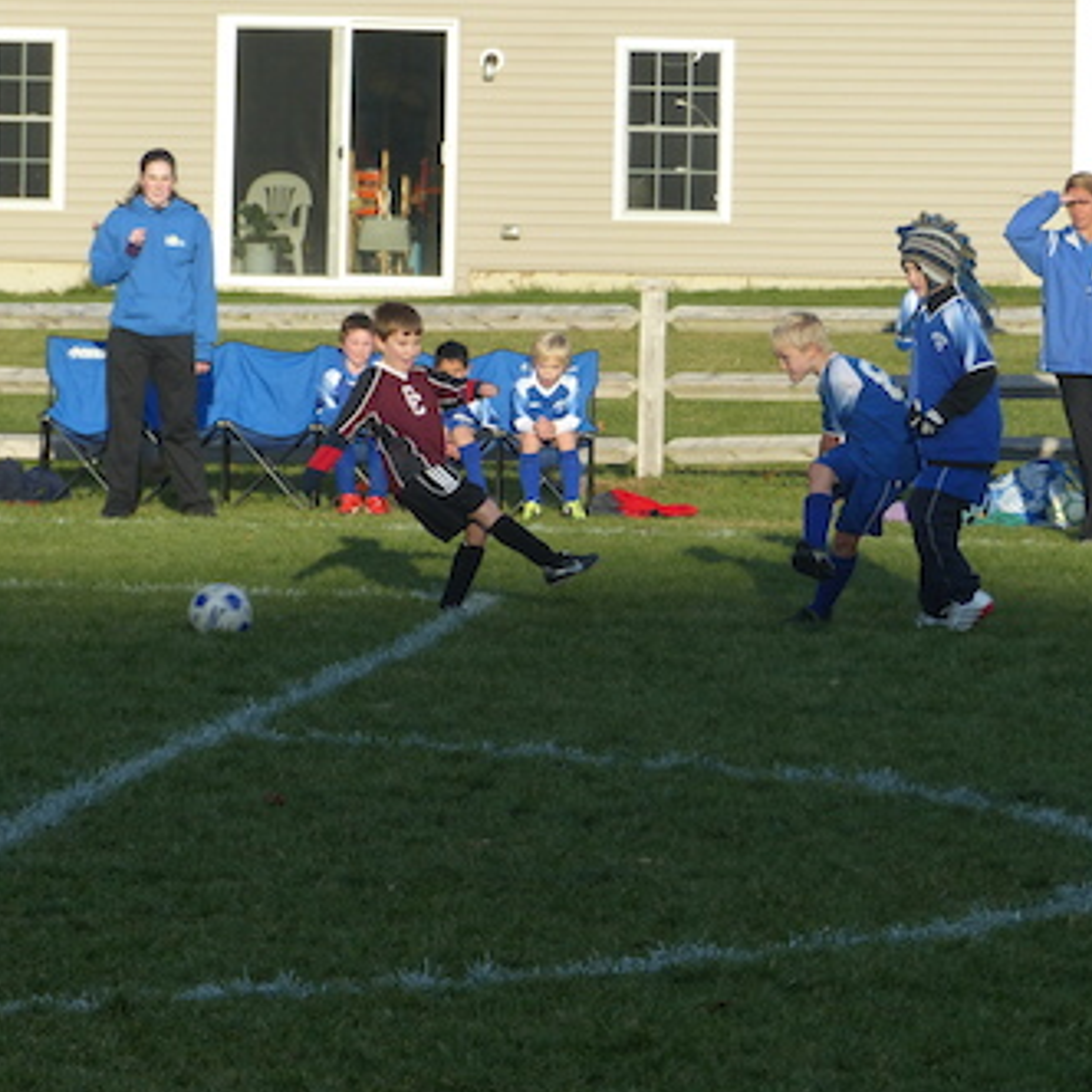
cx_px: 488
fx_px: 9172
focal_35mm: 257
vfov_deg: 6.8
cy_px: 447
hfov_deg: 6.8
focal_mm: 32.5
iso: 100
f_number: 2.8
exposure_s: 1/500
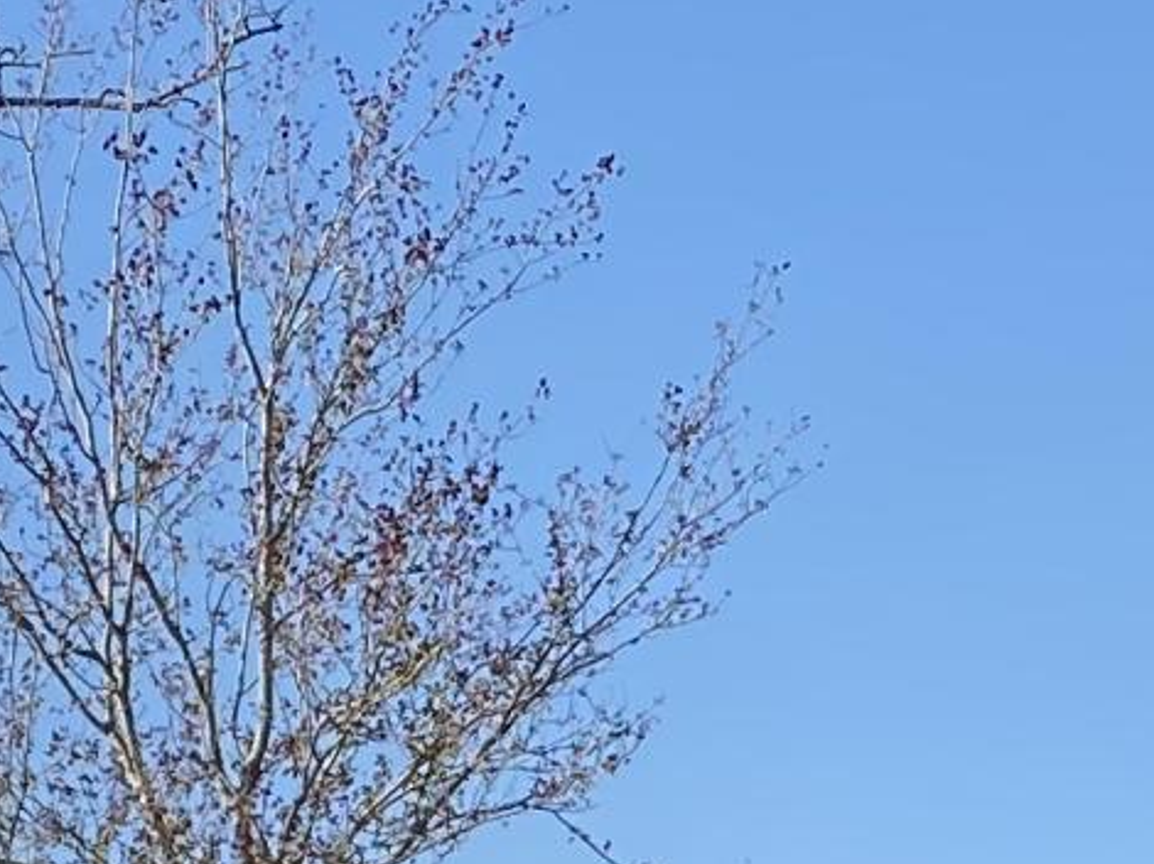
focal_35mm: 166
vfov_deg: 8.3
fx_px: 5531
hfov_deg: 11.9
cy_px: 2008
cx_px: 368
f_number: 1.8
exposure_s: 1/1996
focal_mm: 4.25
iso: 32
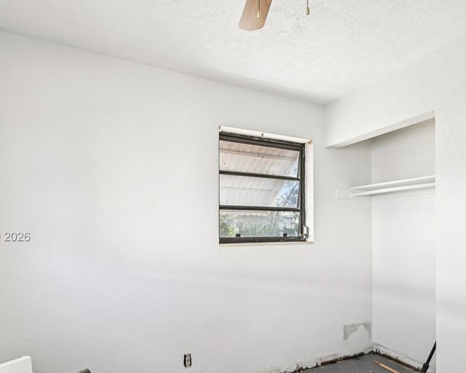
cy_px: 237
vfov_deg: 59.9
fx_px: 317
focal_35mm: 23
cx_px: 279
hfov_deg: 71.9
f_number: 8
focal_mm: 14
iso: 1250
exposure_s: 1/80
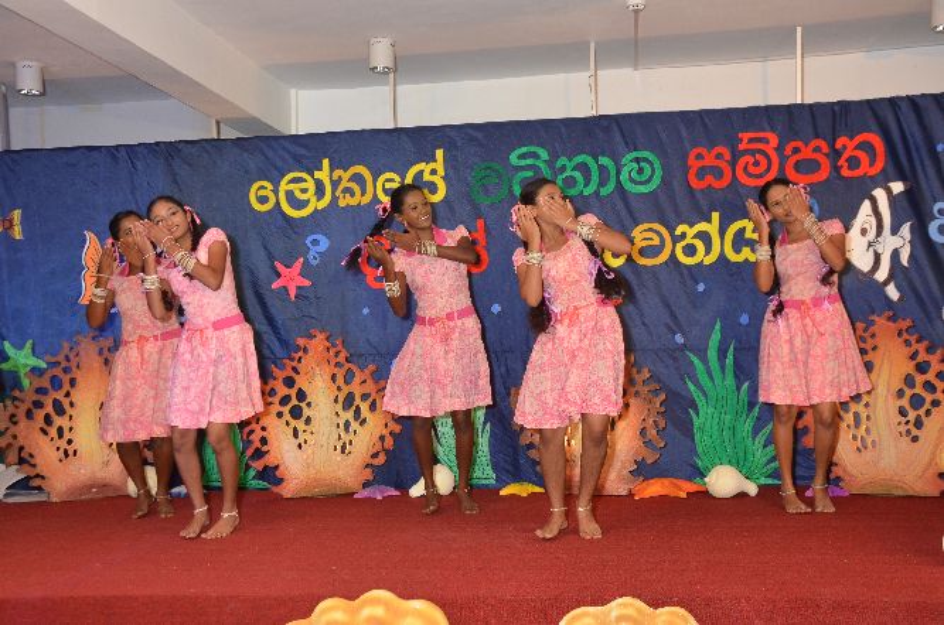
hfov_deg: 46.5
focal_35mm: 42
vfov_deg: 31.8
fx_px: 1099
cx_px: 472
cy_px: 312
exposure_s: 1/160
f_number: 7.1
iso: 1250
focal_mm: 28
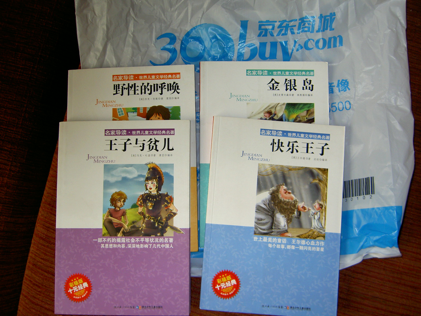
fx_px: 414
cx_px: 210
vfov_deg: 41.8
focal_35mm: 34
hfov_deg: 54.0
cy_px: 158
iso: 100
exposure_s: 1/60
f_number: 2.8
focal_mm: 5.6
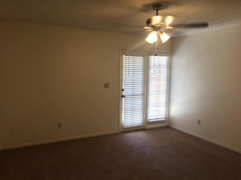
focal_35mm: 29
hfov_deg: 61.7
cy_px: 90
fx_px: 202
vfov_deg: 48.2
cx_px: 120
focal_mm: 4.15
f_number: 2.2
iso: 40
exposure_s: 1/30
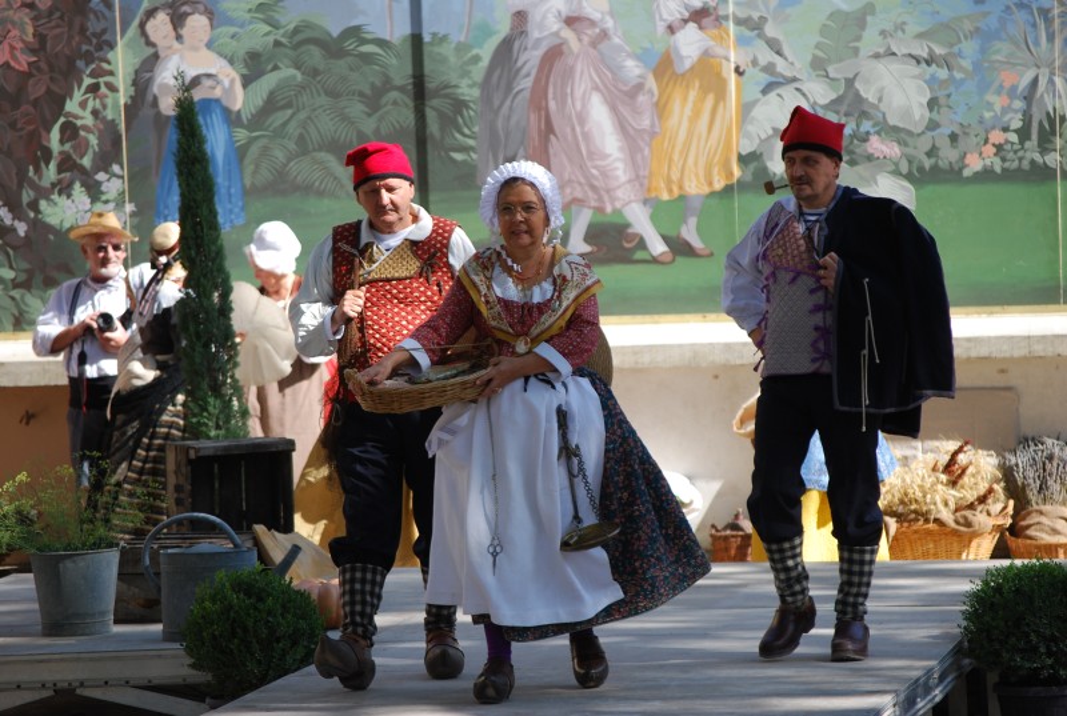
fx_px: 5168
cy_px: 358
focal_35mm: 174
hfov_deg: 11.8
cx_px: 534
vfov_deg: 7.9
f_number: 5
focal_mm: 116
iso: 200
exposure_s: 1/400
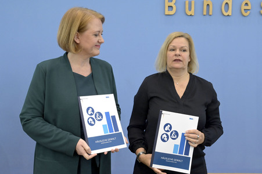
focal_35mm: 46
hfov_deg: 42.8
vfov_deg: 29.2
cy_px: 87
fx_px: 335
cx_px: 131
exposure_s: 1/500
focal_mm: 46
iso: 4000
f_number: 6.3
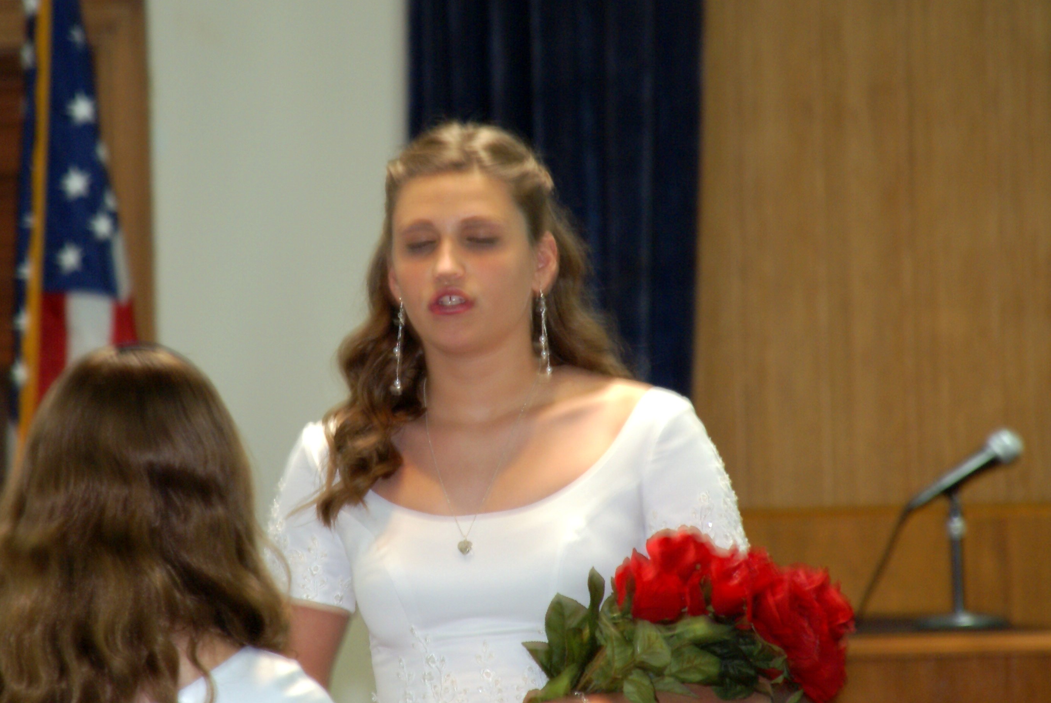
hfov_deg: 4.8
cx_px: 435
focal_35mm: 426
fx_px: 12451
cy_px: 342
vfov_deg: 3.2
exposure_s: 1/8
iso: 400
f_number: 6.3
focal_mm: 200
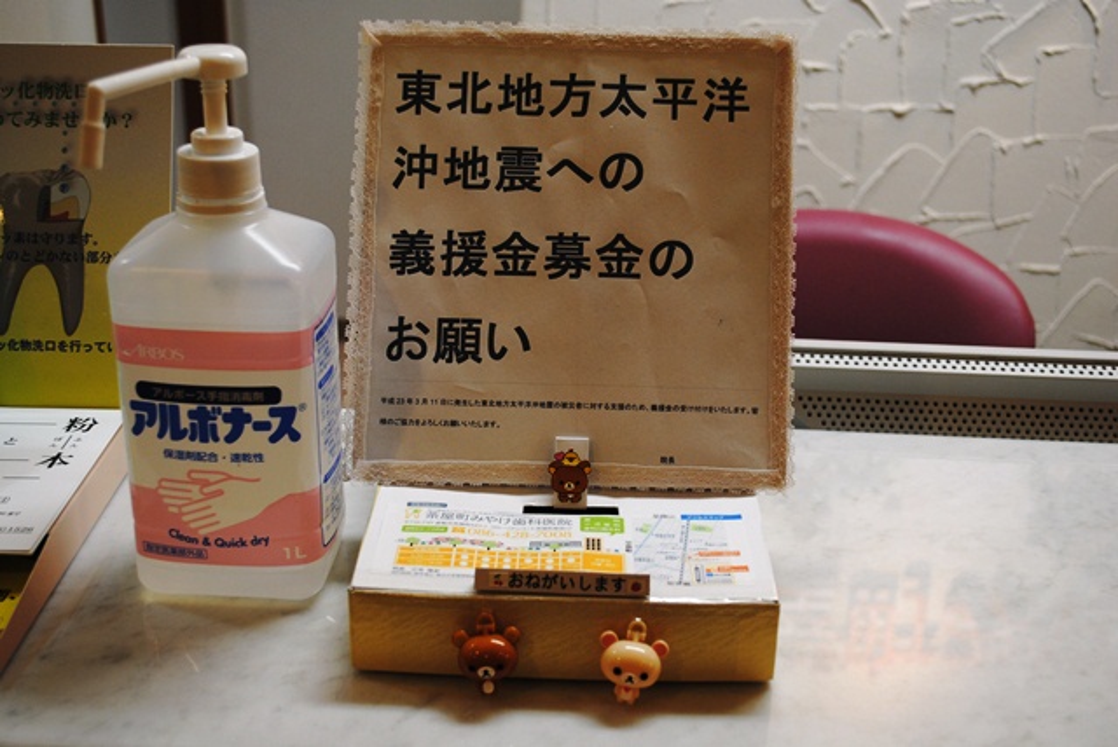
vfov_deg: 29.9
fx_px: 1399
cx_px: 559
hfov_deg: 43.6
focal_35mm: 45
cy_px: 374
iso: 200
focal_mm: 30
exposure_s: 1/50
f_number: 4.5
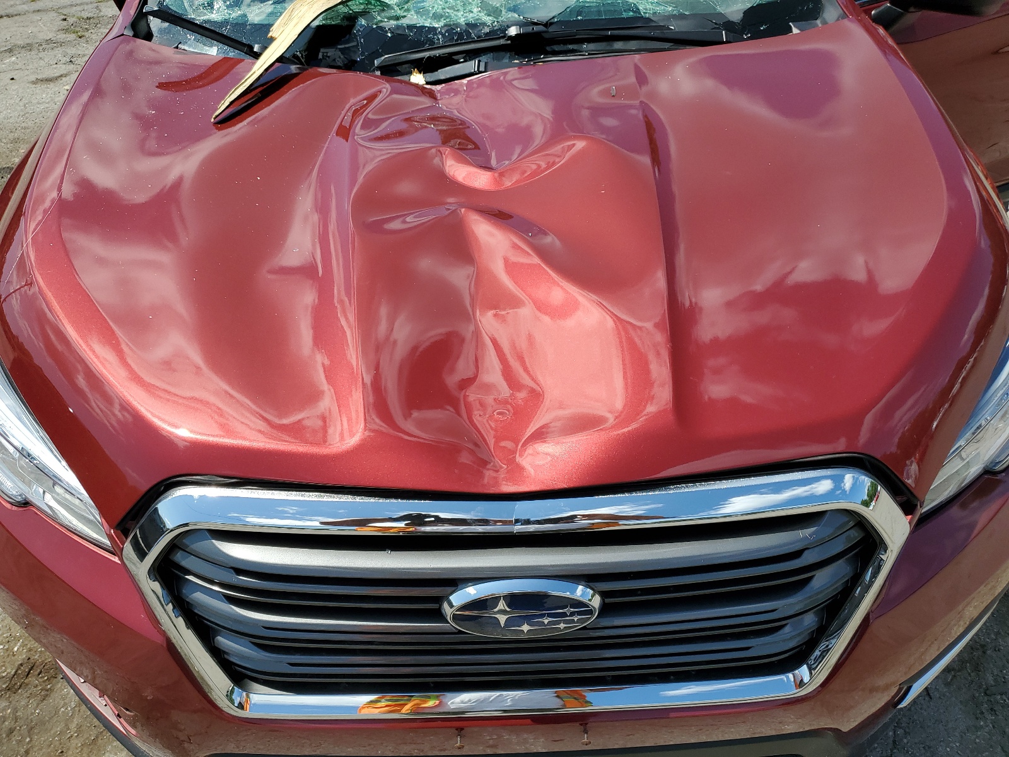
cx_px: 504
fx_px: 758
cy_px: 378
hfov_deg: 67.3
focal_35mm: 26
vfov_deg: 53.1
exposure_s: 1/3333
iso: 50
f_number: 1.5
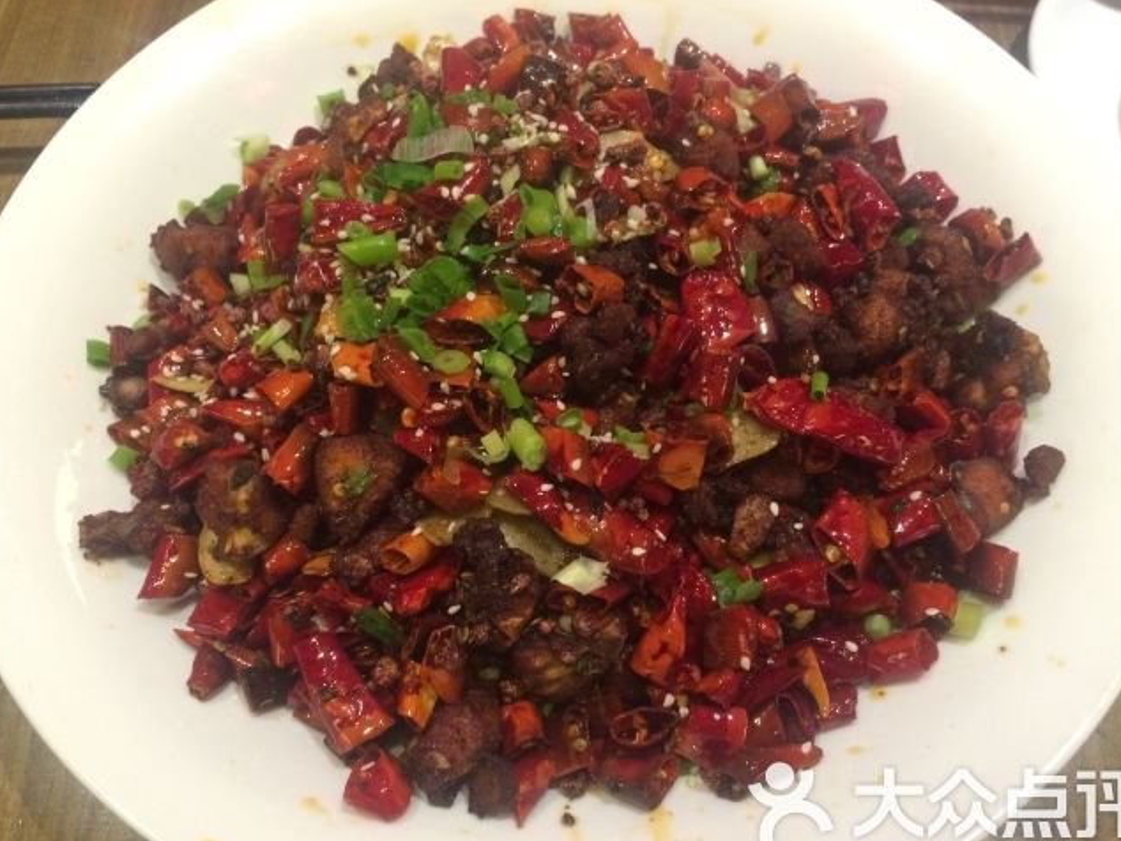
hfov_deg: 56.8
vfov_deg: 44.2
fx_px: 1037
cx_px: 573
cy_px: 432
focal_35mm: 32
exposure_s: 1/25
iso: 320
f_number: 2.2
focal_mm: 4.15
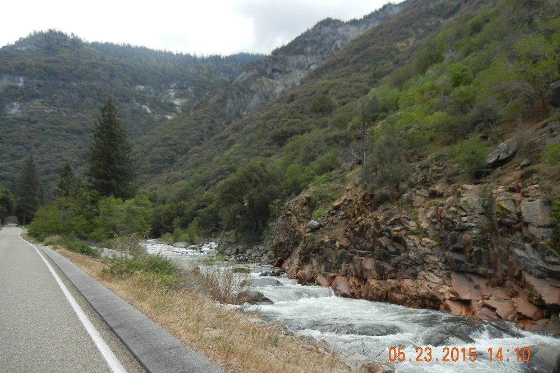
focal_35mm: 32
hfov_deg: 58.7
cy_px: 184
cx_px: 278
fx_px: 498
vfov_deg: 41.1
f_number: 3.5
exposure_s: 1/927
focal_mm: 5.4
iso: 160
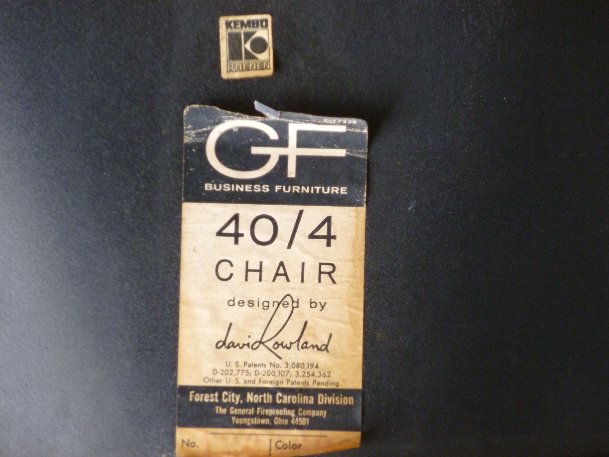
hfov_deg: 10.2
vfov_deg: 7.7
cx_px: 304
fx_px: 3413
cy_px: 228
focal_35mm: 194
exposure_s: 1/10
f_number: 5.8
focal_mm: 34.6
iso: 400
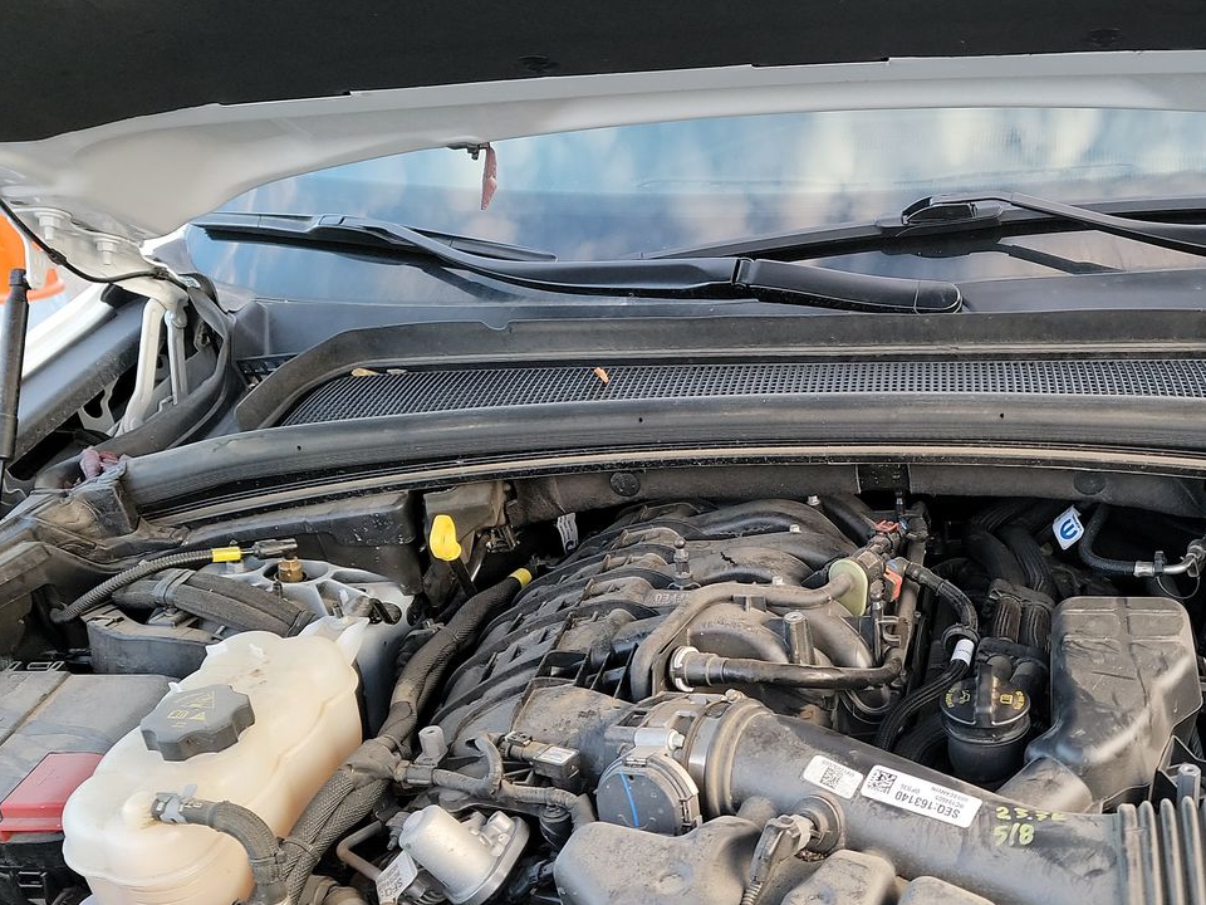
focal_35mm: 40
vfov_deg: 35.6
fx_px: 1394
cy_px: 595
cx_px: 840
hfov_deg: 45.8
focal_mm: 6.7
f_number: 1.8
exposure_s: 1/59
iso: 242
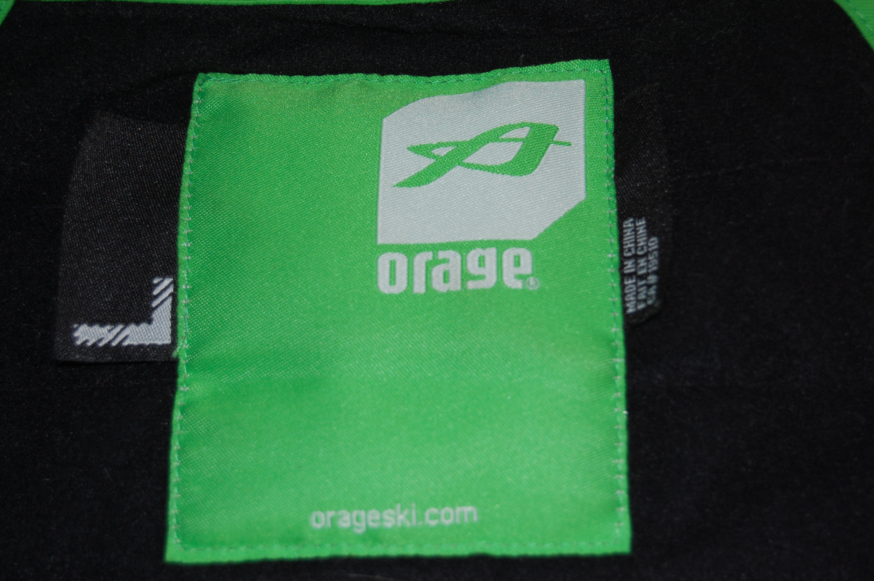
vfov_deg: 17.5
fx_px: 1892
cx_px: 437
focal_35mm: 78
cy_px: 290
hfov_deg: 26.0
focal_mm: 52
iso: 400
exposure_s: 1/60
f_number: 5.6
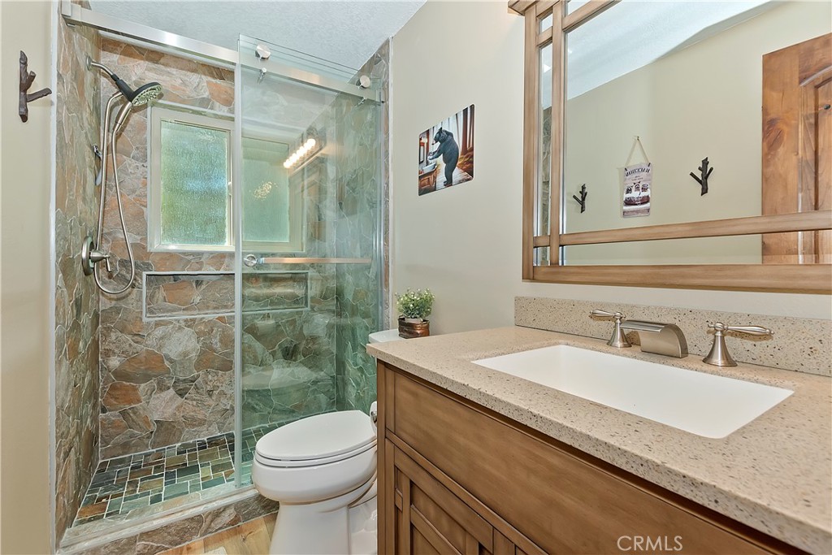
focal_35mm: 15
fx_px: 347
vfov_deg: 77.3
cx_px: 416
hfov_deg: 100.4
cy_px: 278
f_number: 8
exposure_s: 1/30
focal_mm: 10
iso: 400
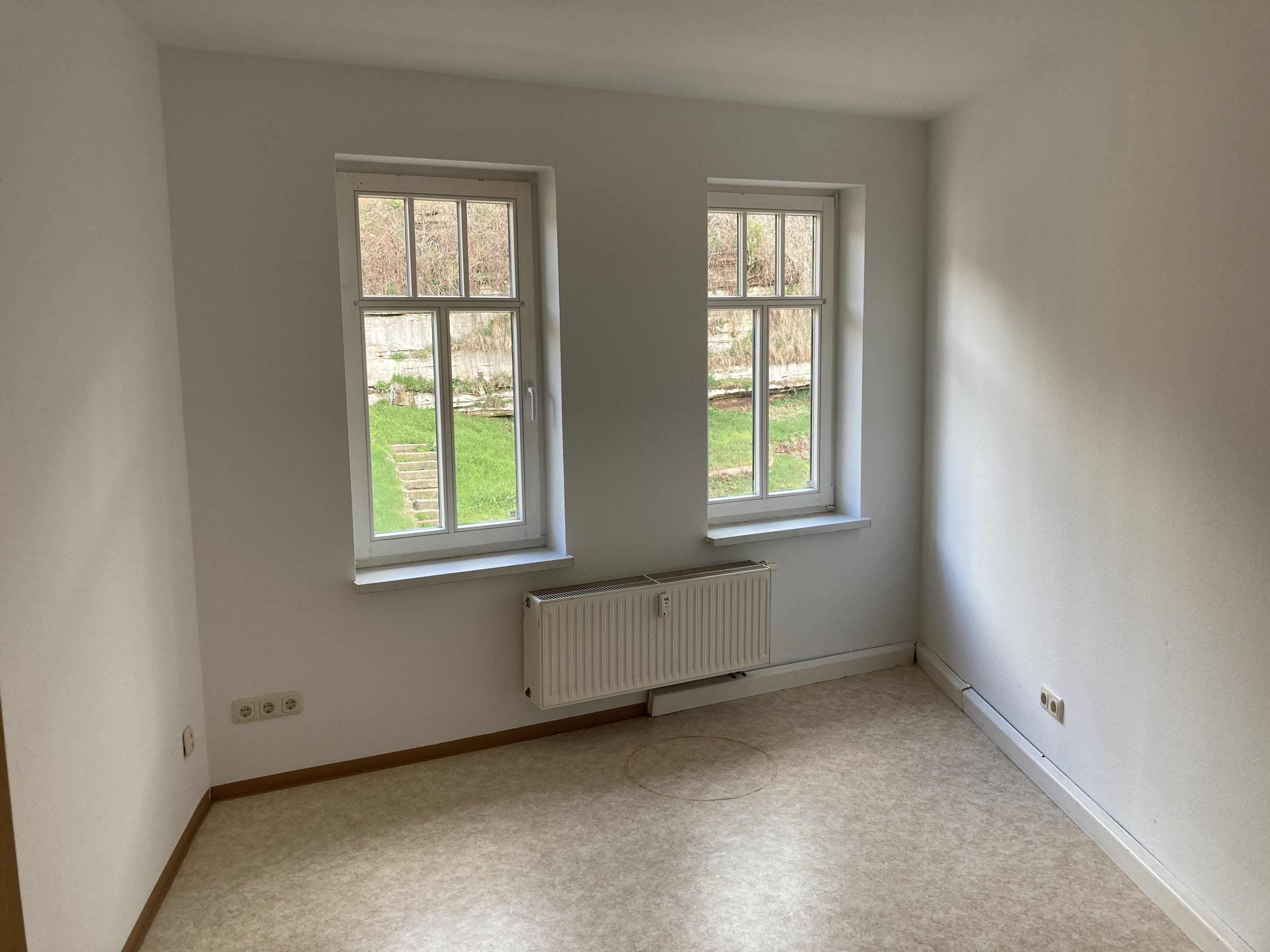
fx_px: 1027
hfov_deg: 63.4
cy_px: 476
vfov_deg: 49.7
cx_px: 635
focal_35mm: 28
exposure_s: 1/121
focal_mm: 3.99
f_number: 1.8
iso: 64
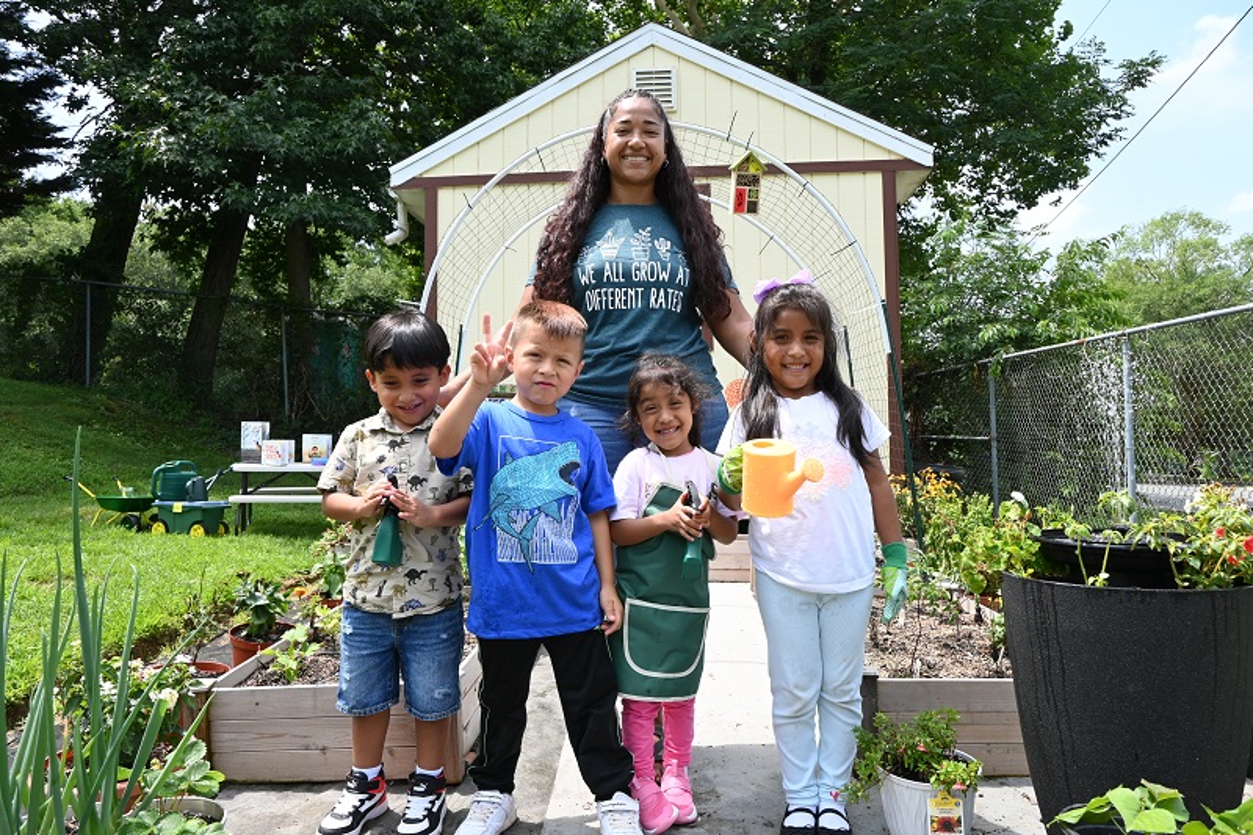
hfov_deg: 73.8
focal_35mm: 24
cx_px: 626
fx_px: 835
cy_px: 418
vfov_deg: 53.1
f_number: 5.6
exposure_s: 1/250
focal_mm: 16
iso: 140
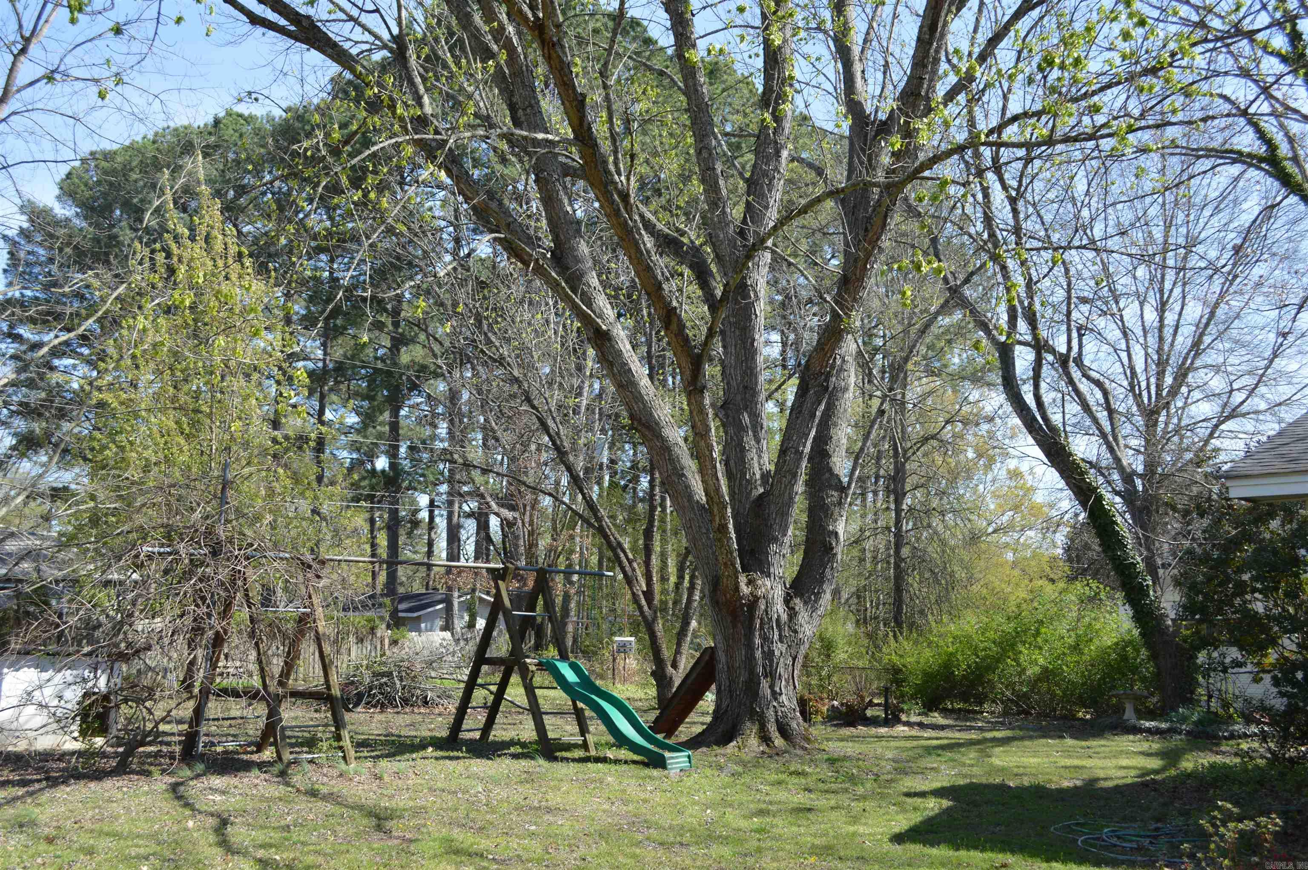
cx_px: 654
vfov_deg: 36.8
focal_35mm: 36
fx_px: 1307
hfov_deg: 53.2
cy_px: 435
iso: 100
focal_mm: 24
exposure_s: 1/160
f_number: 6.3
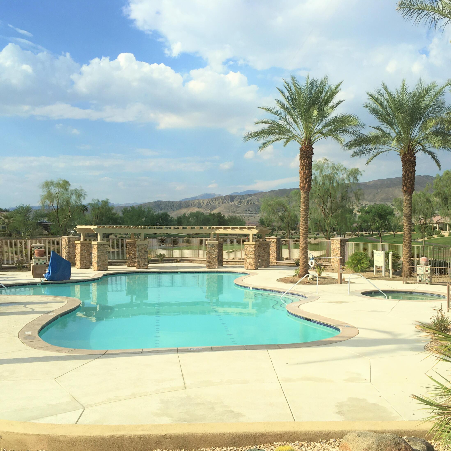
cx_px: 259
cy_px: 226
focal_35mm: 35
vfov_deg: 47.2
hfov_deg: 47.1
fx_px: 516
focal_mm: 4.15
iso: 25
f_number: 2.2
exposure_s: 1/894
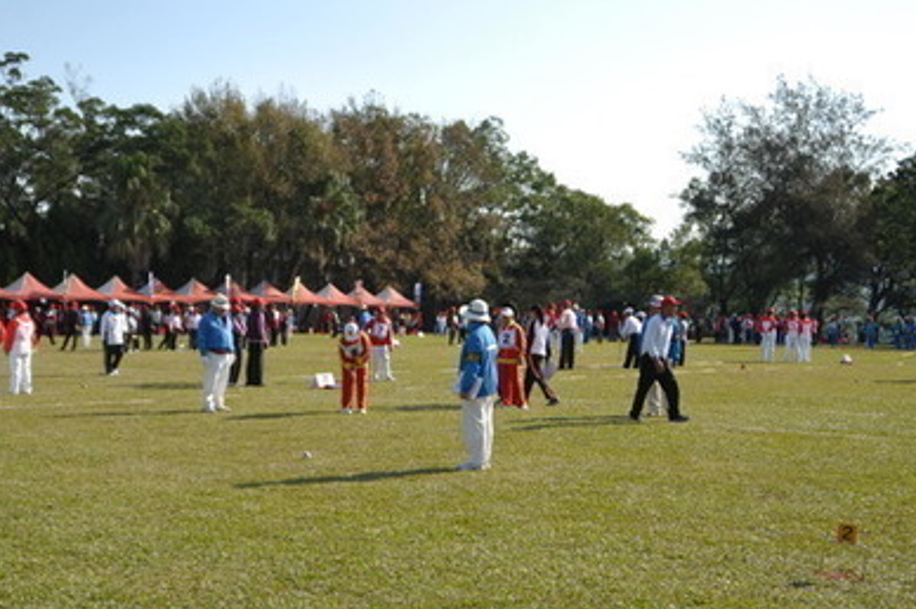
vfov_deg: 26.4
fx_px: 1297
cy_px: 355
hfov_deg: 38.5
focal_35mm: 51
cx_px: 309
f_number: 3.5
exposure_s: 1/1000
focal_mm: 22
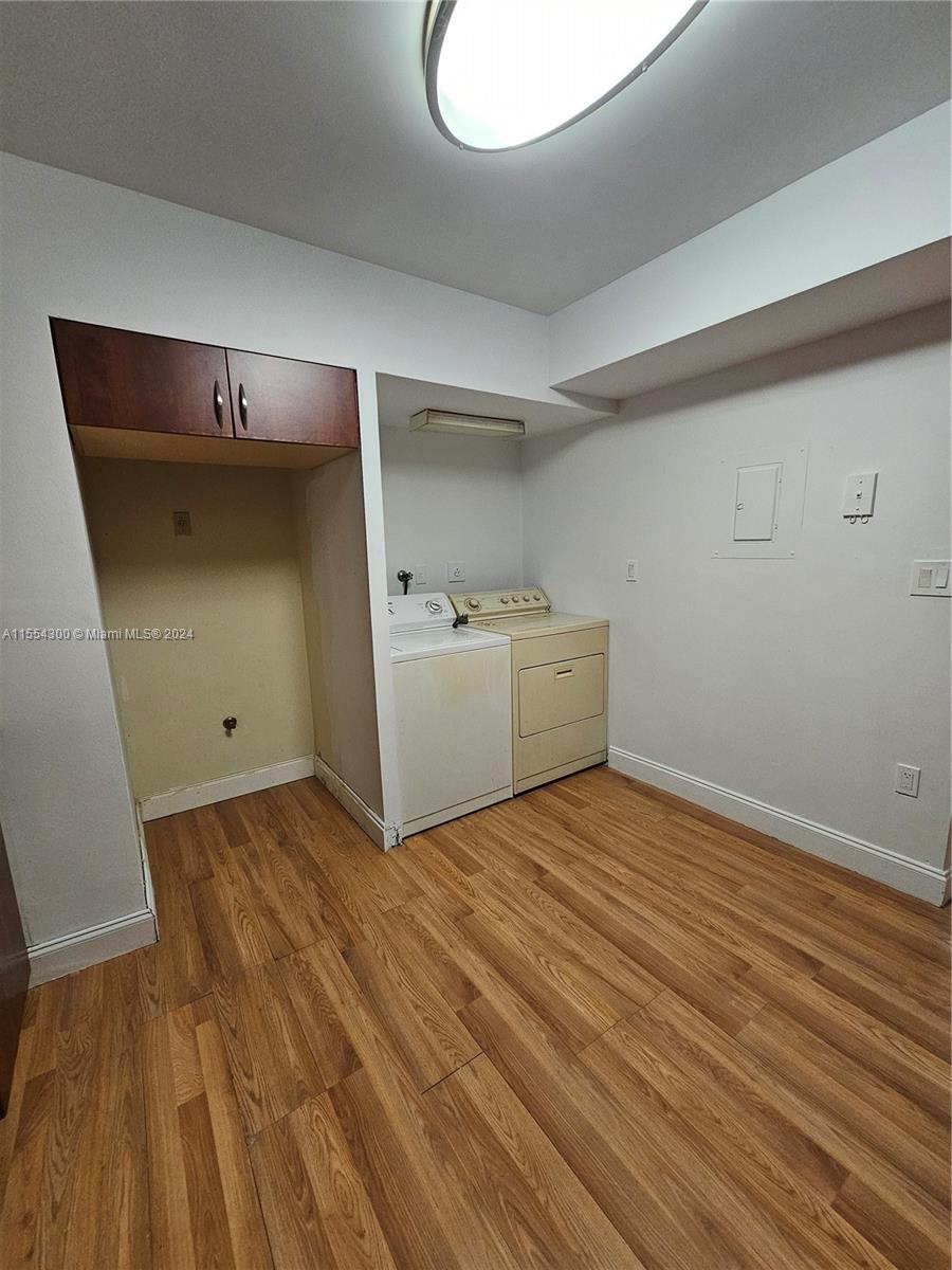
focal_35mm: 13
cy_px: 635
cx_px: 476
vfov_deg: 106.2
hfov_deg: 89.9
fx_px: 477
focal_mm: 2.2
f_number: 2.2
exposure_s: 1/40
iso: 320
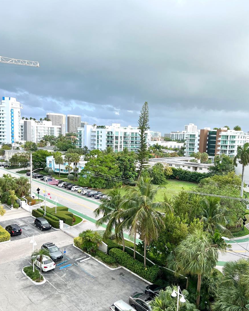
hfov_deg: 51.5
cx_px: 126
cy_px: 164
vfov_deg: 62.2
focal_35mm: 28
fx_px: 258
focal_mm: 5.7
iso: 50
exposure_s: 1/1751
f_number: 1.5
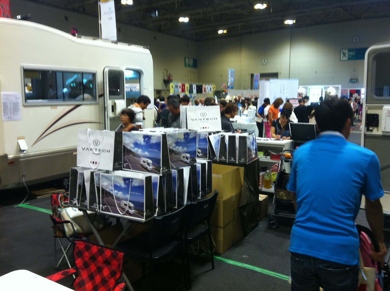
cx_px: 195
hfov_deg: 52.7
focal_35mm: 35
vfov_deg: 40.6
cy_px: 146
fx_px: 394
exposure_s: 1/15
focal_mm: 3.85
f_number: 2.8
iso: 160
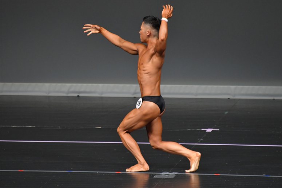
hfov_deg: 4.6
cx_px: 141
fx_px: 3523
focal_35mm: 450
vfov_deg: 3.1
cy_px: 94
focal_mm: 300
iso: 4000
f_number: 5.6
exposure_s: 1/400
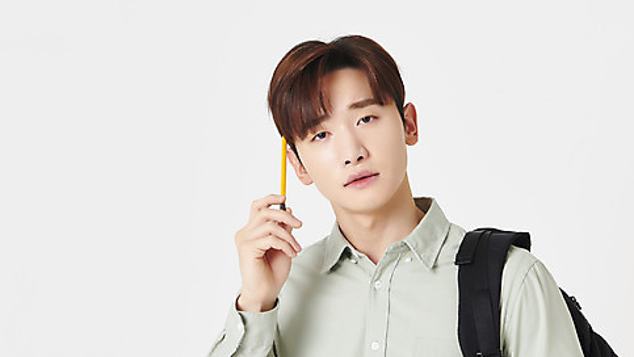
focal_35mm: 91
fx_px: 1530
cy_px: 243
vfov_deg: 13.3
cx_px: 309
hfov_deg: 23.4
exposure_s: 1/125
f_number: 11
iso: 100
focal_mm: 70
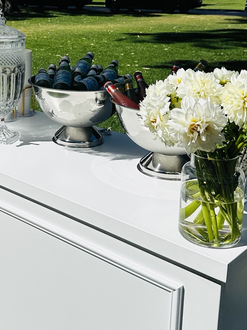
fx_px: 362
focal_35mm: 38
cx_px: 67
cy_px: 74
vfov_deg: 46.8
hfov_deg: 36.9
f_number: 1.78
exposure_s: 1/13699
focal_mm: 6.86
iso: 80
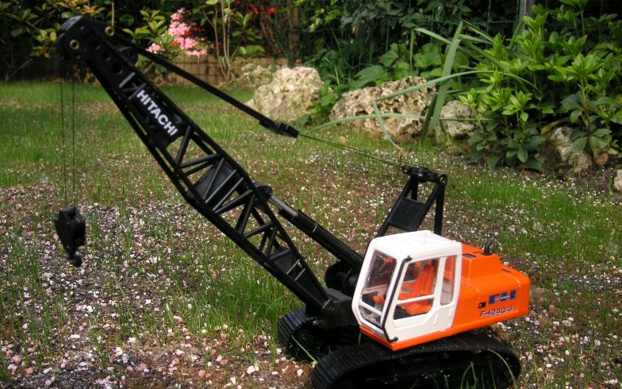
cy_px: 193
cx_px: 307
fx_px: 678
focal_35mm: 40
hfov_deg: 49.3
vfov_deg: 32.0
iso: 50
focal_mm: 6.1
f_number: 2.8
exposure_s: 1/350
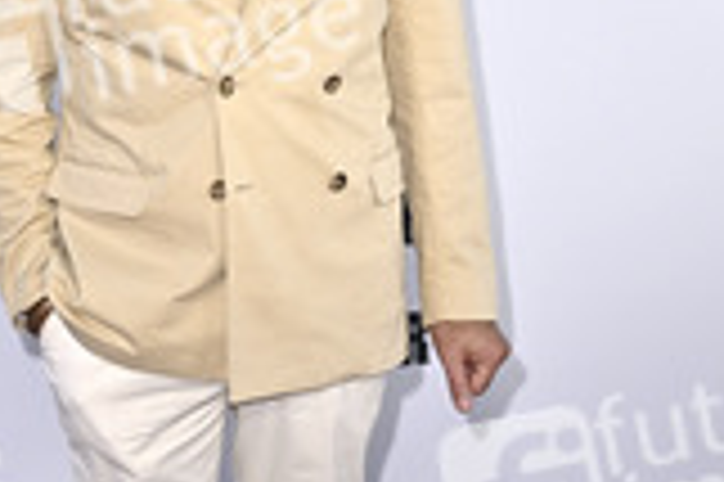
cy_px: 248
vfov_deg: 11.2
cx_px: 261
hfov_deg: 16.8
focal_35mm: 122
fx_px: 2451
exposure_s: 1/320
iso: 800
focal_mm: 49
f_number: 5
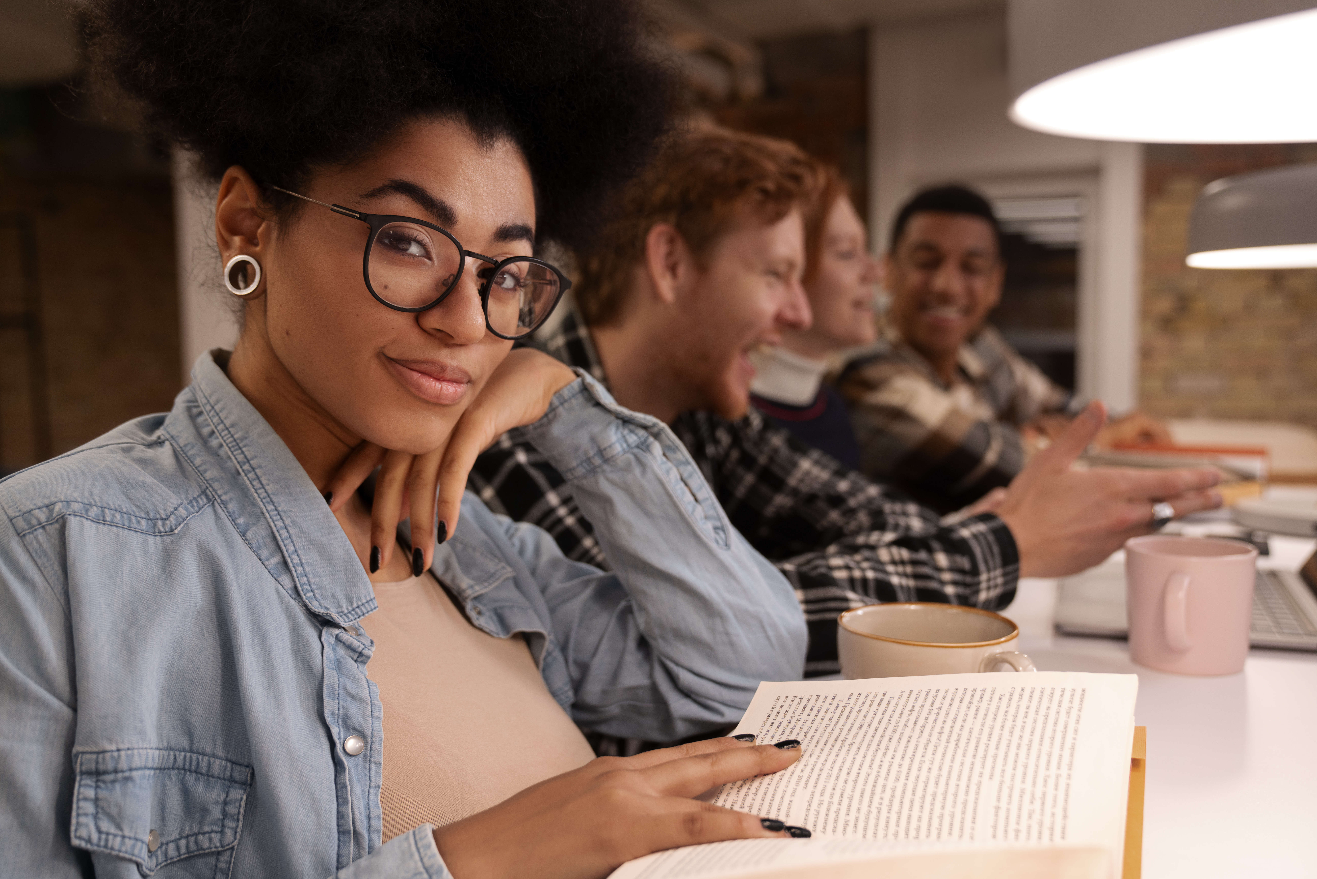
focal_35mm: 34
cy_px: 440
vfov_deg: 38.9
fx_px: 1244
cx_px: 658
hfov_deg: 55.8
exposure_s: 1/160
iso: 640
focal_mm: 34
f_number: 3.2
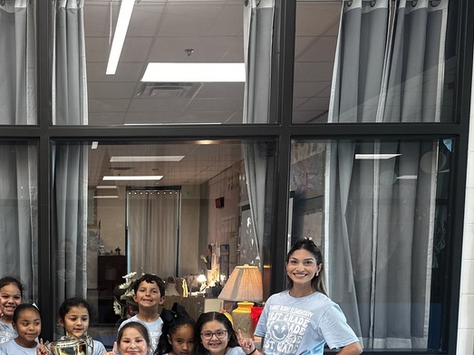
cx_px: 67
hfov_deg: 38.3
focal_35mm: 47
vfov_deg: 29.5
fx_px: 643
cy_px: 322
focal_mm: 6.86
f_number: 1.78
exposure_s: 1/60
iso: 125
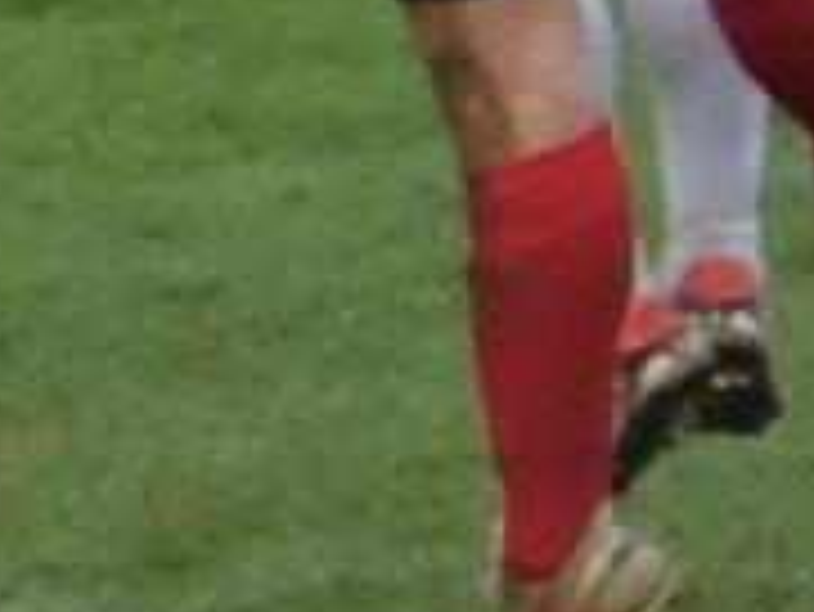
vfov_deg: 0.8
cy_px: -614
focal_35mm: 1755
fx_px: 41296
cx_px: 1286
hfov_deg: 1.1
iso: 280
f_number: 5.6
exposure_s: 1/250
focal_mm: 41.3
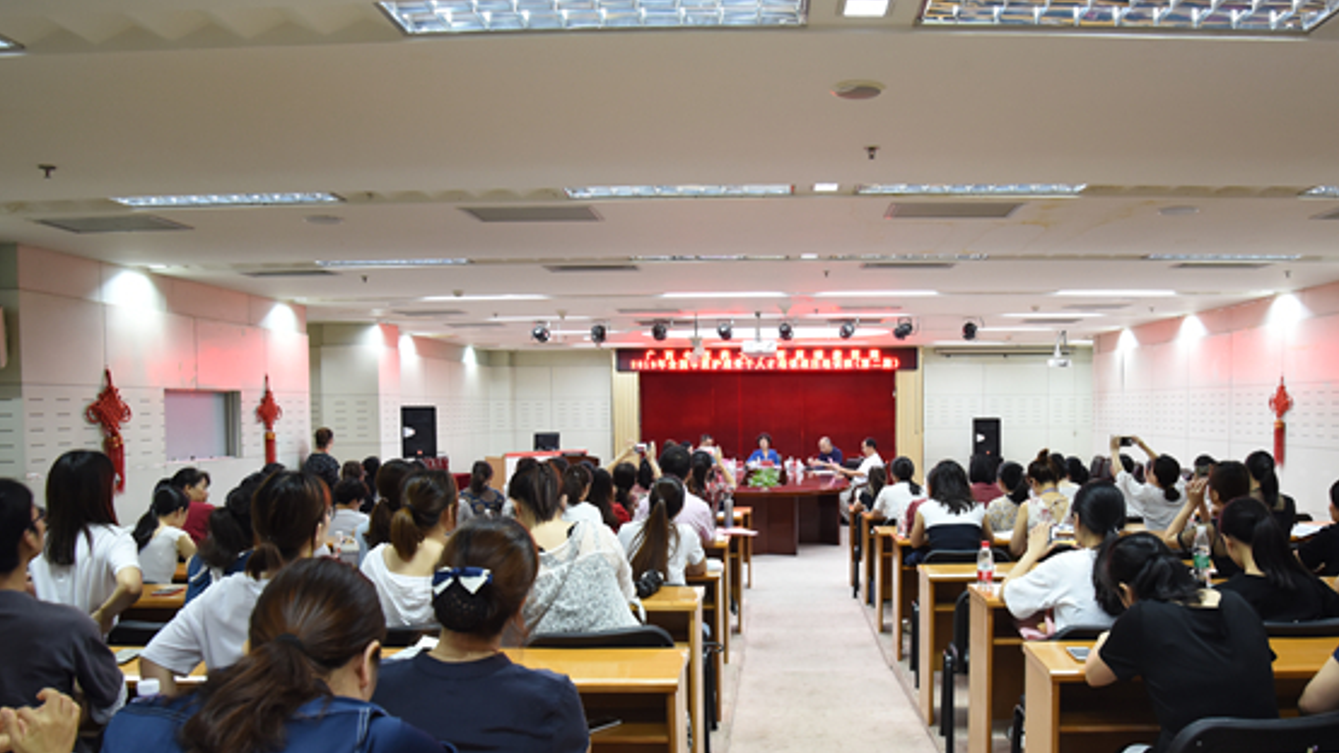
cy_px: 457
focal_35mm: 29
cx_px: 765
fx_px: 1029
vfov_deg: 40.0
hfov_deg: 65.8
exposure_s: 1/25
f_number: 6.3
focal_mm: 24
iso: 1250
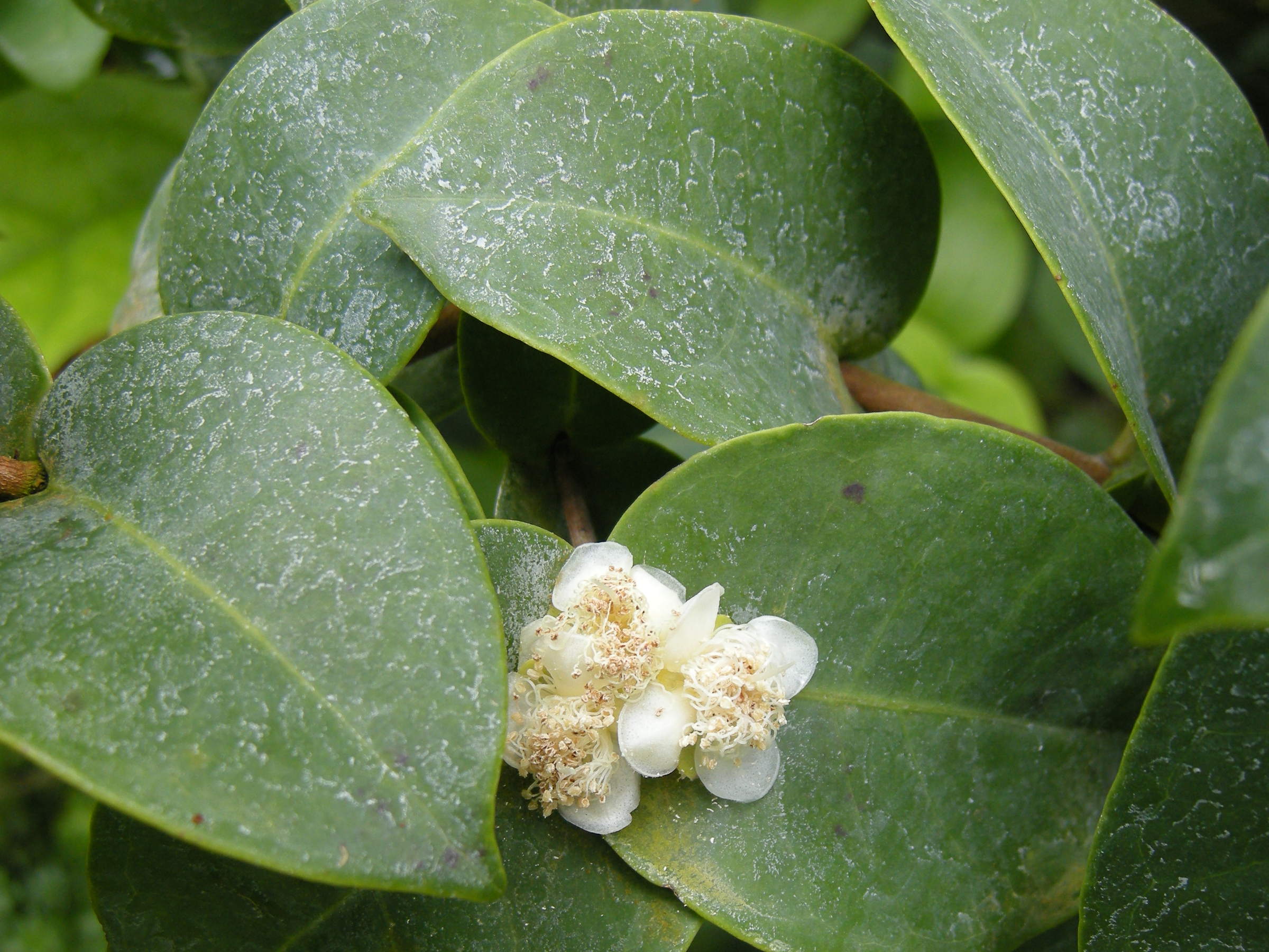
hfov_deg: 52.6
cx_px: 634
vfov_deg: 40.7
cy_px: 476
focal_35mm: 35
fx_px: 1283
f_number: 2.7
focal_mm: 7.5
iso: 85
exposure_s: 1/58
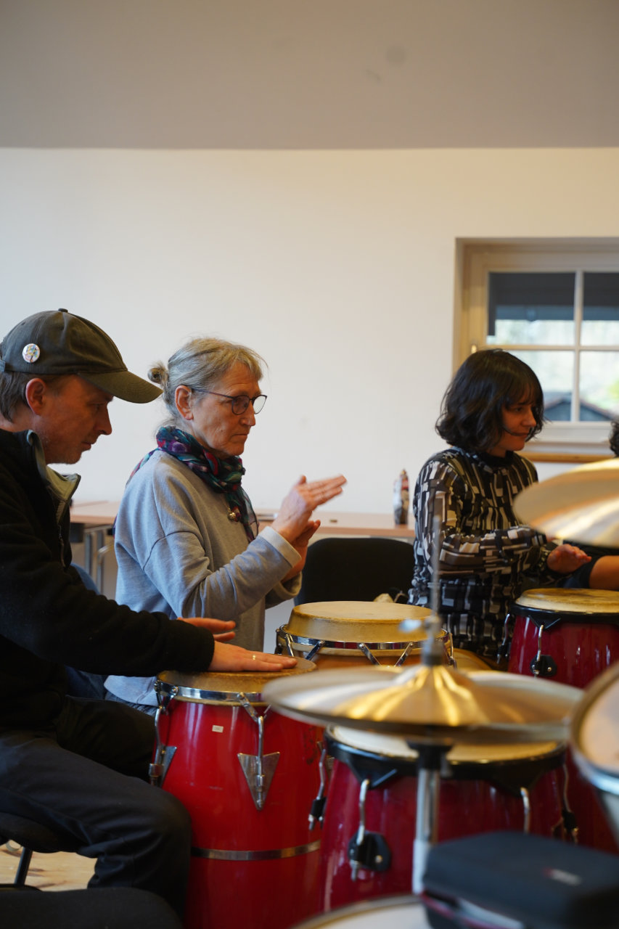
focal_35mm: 60
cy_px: 464
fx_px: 1548
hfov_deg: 22.6
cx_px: 310
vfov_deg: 33.4
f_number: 4
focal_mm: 60
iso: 800
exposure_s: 1/160
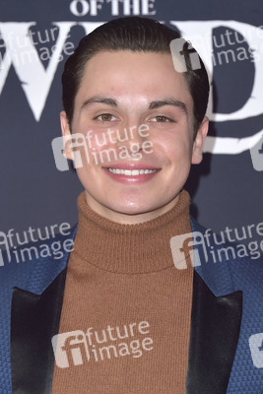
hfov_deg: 8.1
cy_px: 197
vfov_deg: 12.1
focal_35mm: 170
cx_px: 132
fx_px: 1861
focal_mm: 170
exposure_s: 1/250
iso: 320
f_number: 7.1
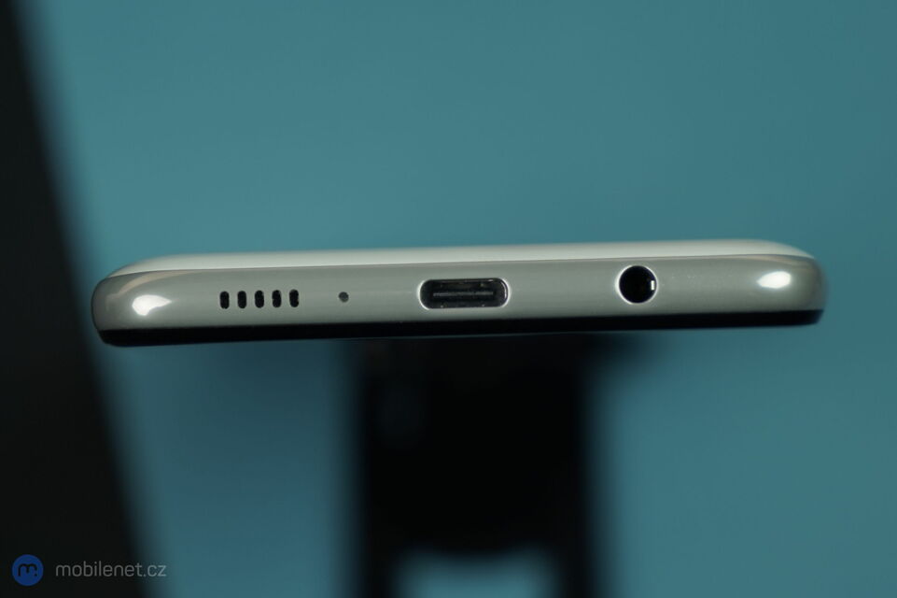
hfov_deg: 28.9
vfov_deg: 19.4
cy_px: 299
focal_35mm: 70
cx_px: 448
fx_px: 1743
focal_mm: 70
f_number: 4
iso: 200
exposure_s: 1/160
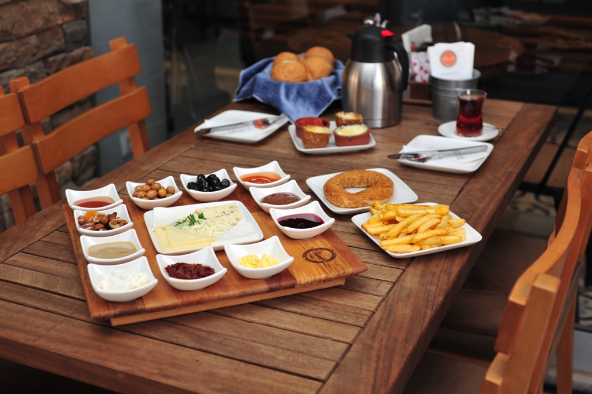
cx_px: 296
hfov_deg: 39.6
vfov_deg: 27.0
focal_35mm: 50
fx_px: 822
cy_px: 197
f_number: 4
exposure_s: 1/100
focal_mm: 50
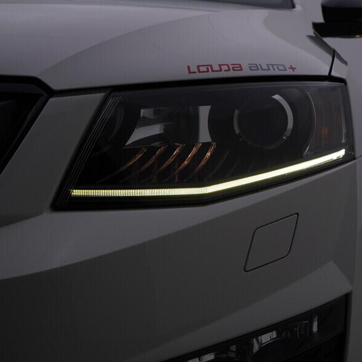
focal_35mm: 53
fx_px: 627
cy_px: 186
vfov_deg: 32.2
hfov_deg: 31.9
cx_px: 251
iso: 125
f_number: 6.3
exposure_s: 1/200
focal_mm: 24
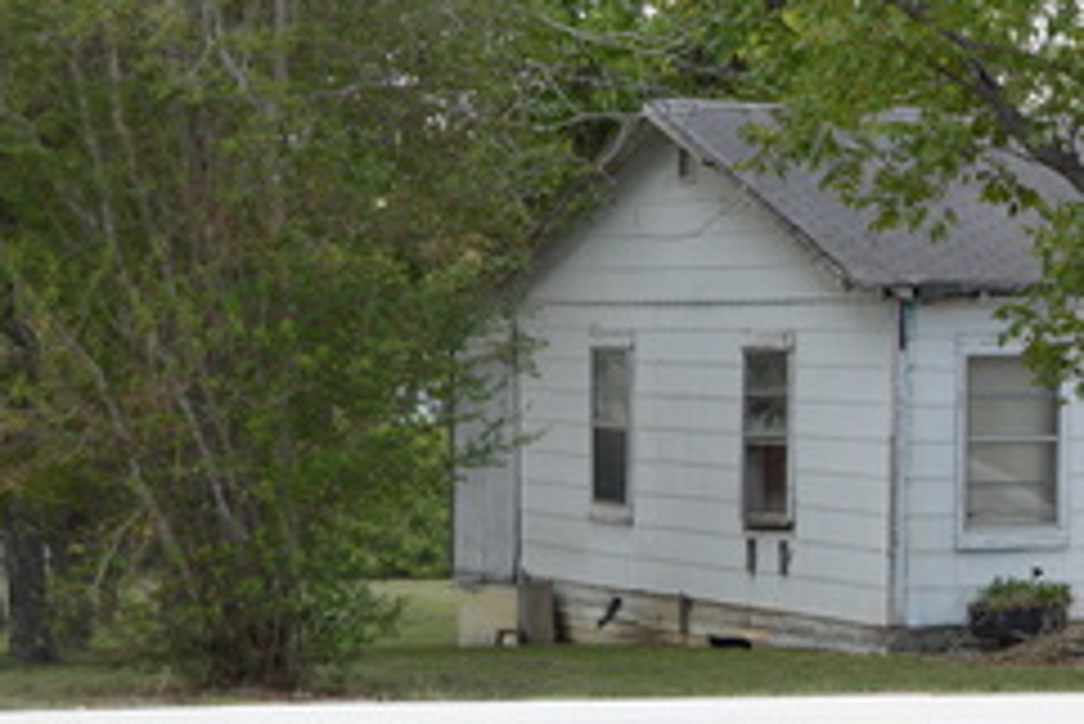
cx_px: 1273
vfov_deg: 9.8
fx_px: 4198
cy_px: 499
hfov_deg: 14.3
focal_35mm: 139
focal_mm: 35
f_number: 5.6
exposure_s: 1/125
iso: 110
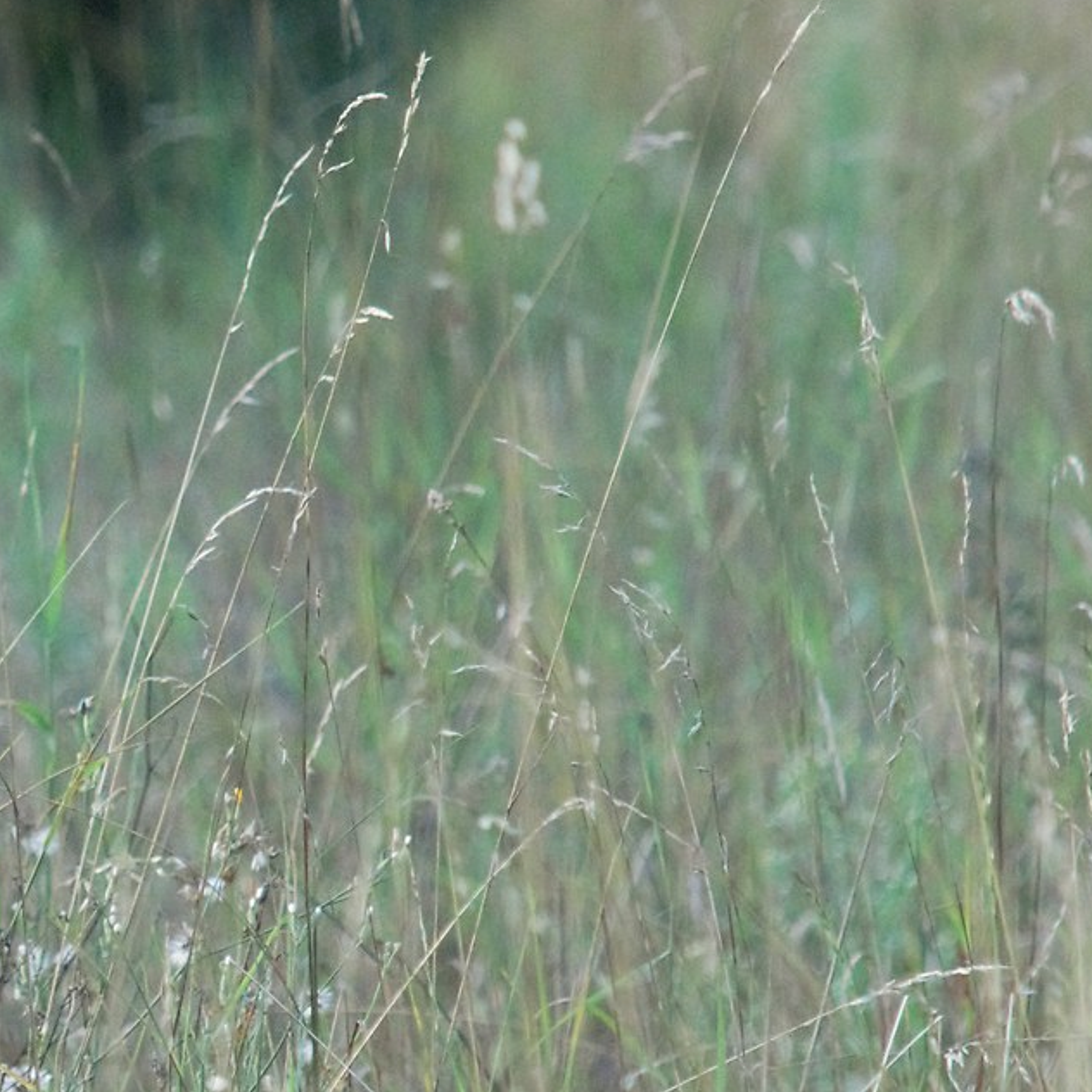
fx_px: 72523
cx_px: -598
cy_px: 651
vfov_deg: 0.9
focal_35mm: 2032
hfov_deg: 0.9
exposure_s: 1/640
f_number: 8
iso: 2000
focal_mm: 420
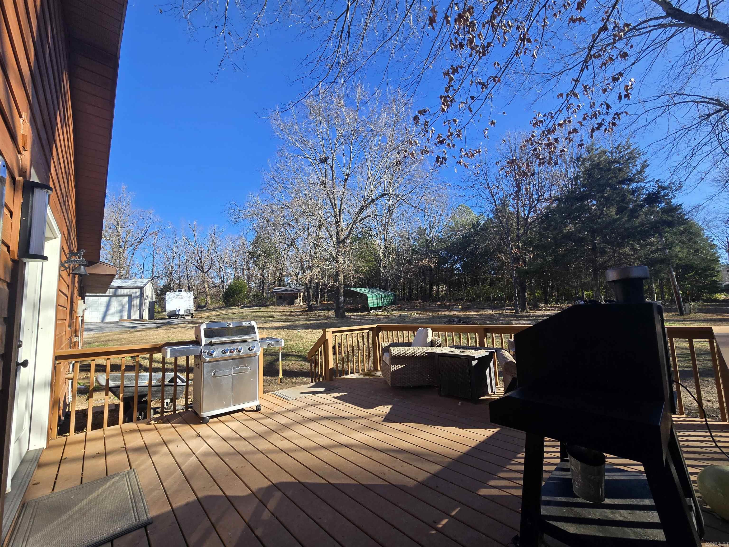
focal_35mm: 13
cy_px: 274
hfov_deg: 106.2
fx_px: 274
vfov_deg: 89.9
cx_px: 364
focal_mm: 2.2
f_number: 2.2
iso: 50
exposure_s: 1/857
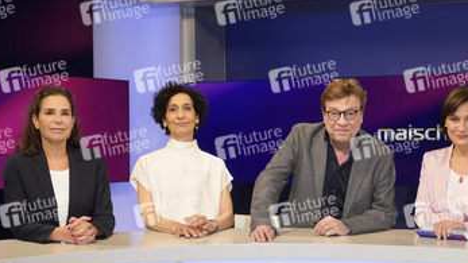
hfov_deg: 39.1
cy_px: 178
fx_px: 658
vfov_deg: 22.5
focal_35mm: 53
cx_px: 268
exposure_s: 1/160
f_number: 5.6
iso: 2000
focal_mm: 39
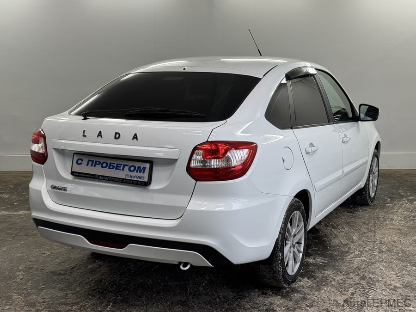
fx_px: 577
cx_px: 208
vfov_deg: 30.3
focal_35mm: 48
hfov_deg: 39.7
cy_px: 156
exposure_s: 1/137
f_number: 1.78
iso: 50
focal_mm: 6.76
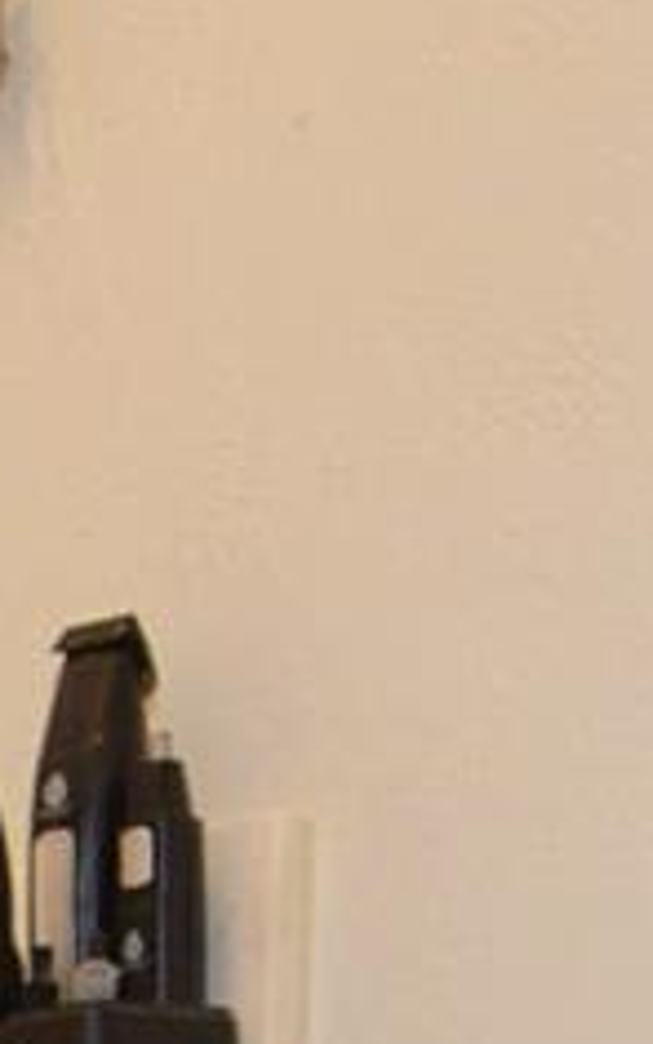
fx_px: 3557
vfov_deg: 14.2
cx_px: -1035
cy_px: 2046
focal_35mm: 125
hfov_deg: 9.2
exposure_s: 1/60
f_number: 4
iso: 1250
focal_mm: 12
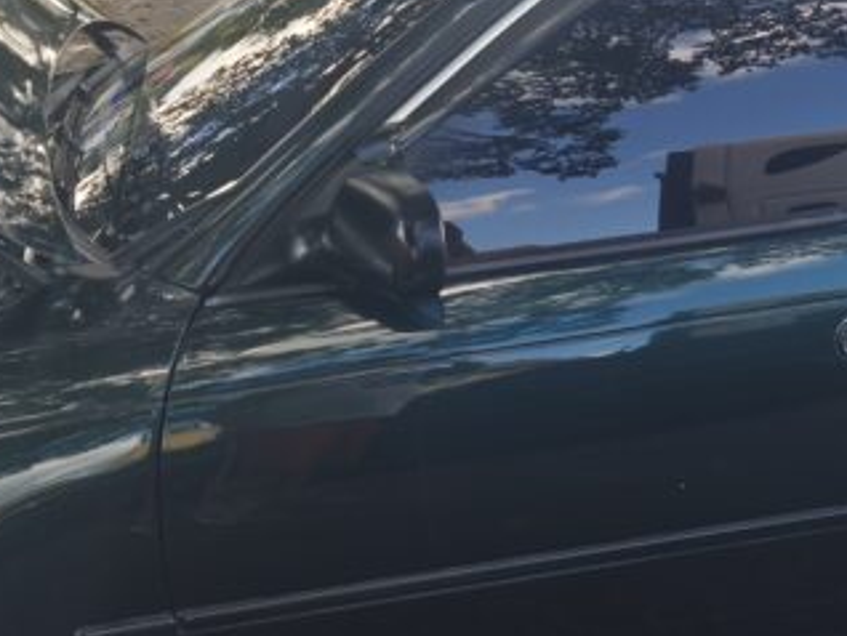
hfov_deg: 25.5
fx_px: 1812
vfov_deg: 19.9
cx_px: 770
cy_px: 306
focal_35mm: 74
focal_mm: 6.18
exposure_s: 1/99.9
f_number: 1.65
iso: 125
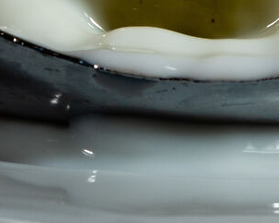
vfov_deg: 2.0
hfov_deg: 2.5
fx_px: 6492
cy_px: -232
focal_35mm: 786
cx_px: 413
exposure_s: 1/200
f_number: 16
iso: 100
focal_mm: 105
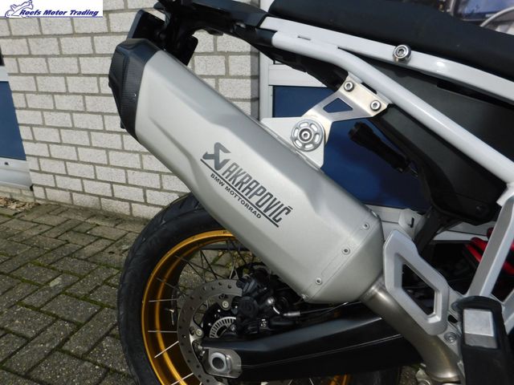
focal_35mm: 24
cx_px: 257
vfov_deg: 56.8
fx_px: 356
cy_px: 192
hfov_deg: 71.6
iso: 125
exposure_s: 1/400
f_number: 6
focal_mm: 4.1
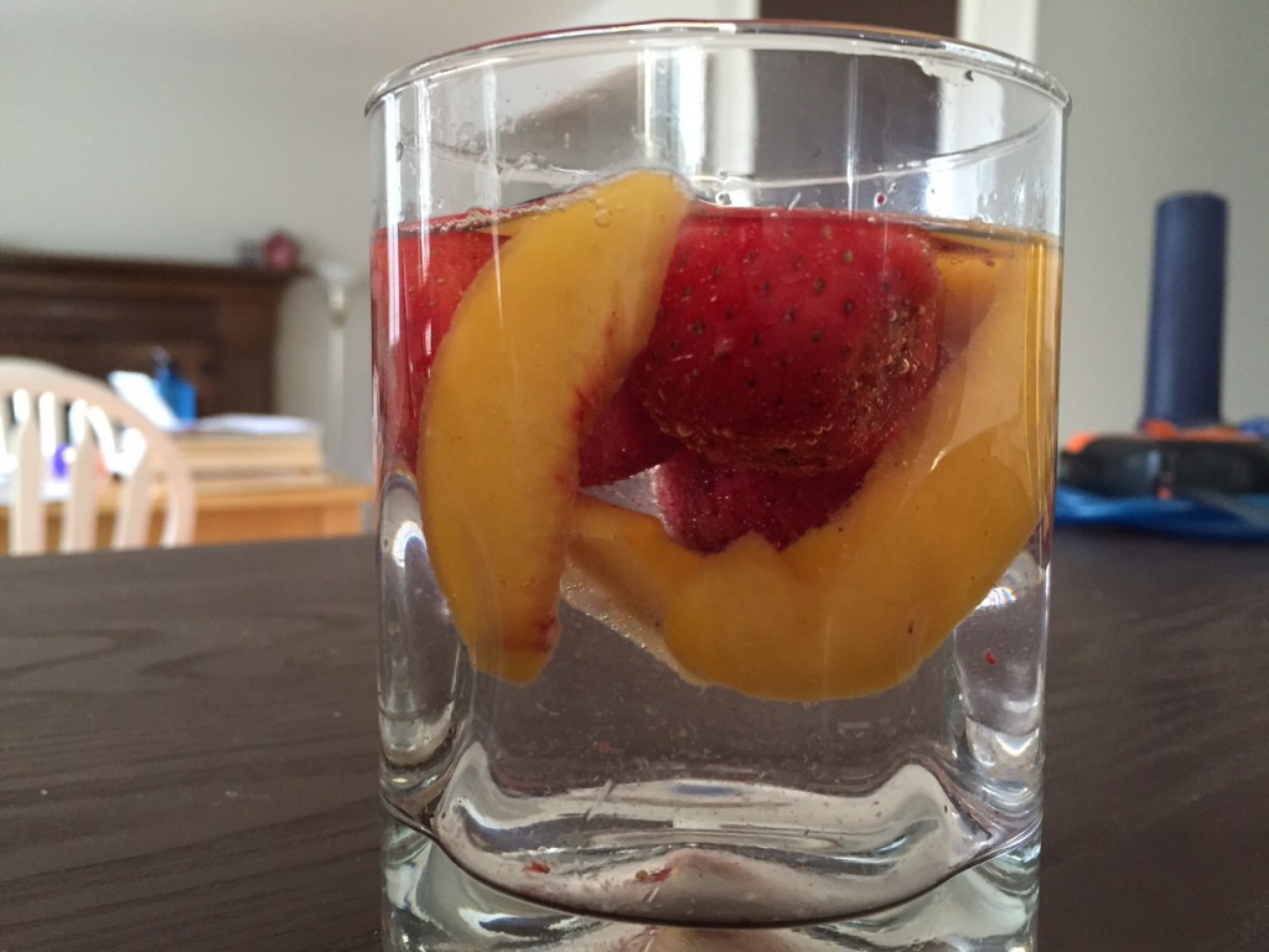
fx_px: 1063
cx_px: 634
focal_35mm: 29
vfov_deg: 48.2
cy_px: 476
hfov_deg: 61.7
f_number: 2.2
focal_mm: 4.15
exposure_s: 1/30
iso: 200
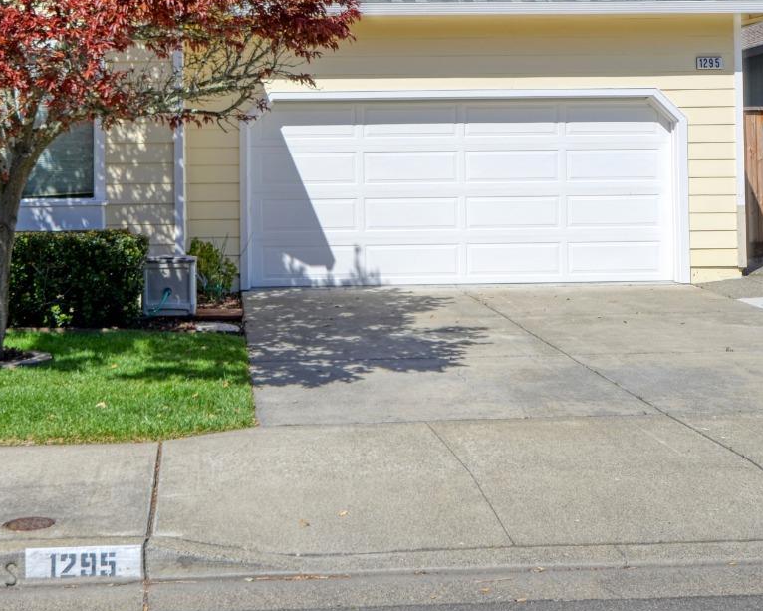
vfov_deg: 27.2
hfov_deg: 34.0
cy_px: 137
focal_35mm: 55
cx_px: 285
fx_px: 1242
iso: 100
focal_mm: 20
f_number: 8
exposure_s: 1/250
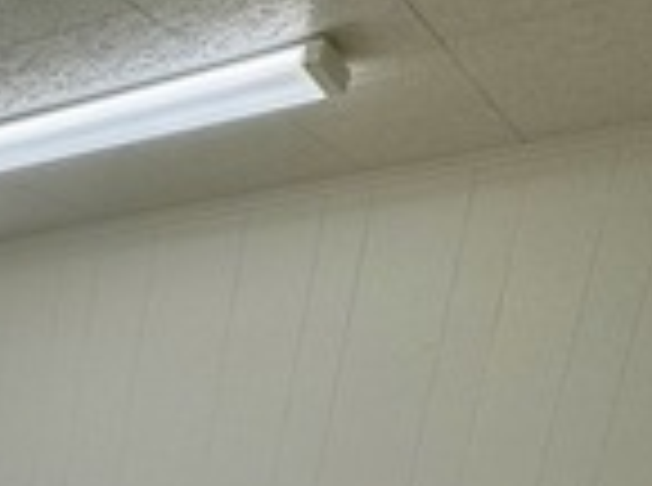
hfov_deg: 19.6
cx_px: -616
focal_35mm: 62
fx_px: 1165
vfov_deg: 18.9
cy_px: 842
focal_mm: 2.22
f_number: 2.2
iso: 40
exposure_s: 1/190
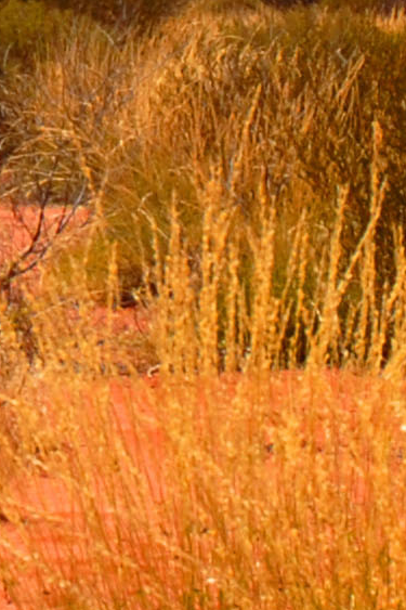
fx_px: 5068
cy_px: -105
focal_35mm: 299
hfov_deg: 4.5
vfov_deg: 6.8
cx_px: -432
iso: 100
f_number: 8
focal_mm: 29
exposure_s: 1/250
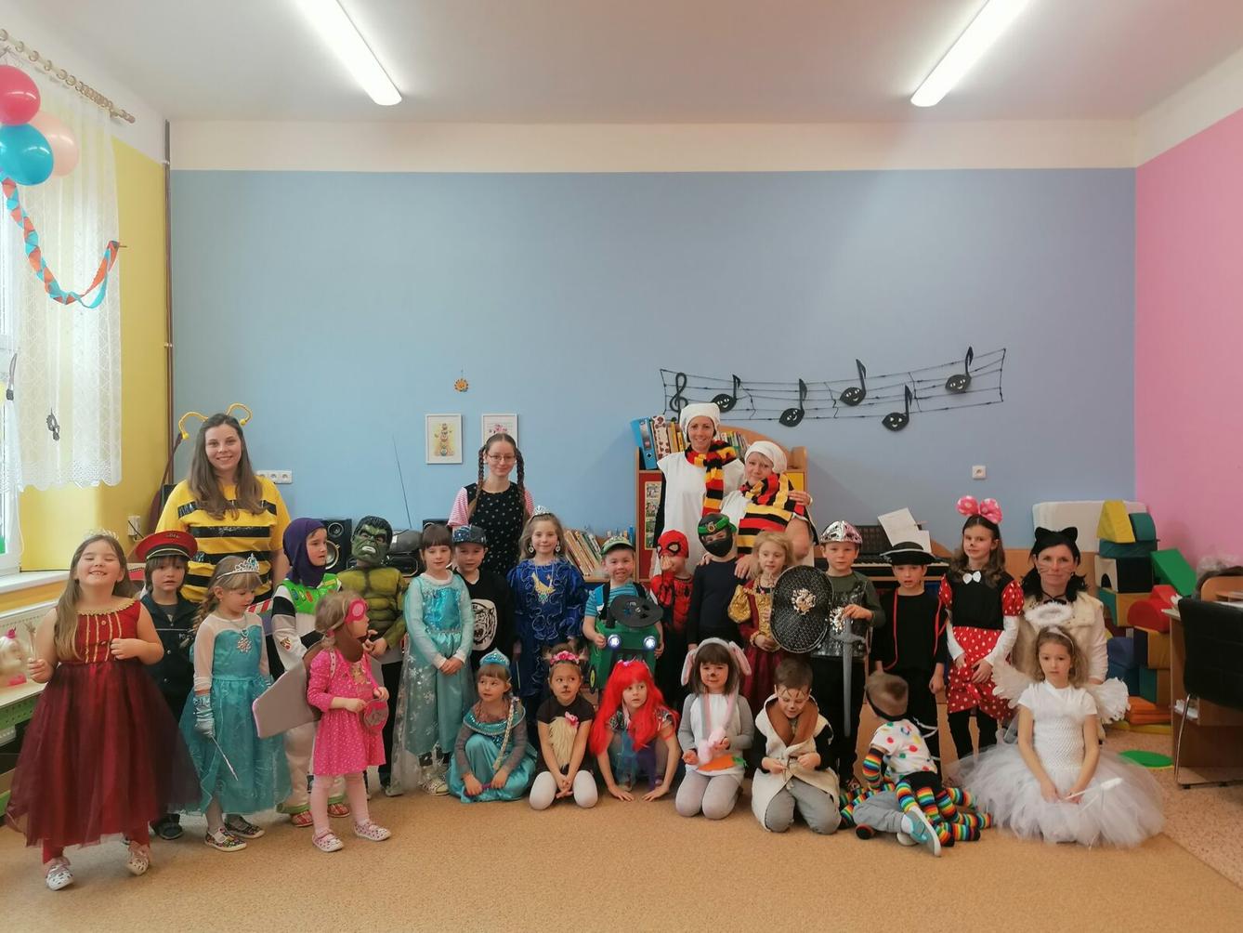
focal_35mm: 30
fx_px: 1077
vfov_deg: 46.8
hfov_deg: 60.0
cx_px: 622
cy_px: 466
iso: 64
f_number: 1.8
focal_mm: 4.75
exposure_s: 1/50
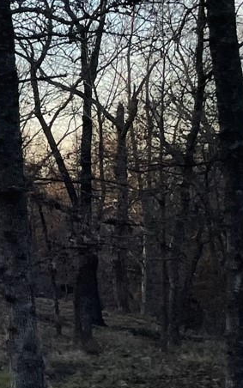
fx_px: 1238
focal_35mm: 117
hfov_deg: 9.6
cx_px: -394
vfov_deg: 17.8
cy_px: 188
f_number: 1.6
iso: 32
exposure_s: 1/979
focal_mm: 4.2
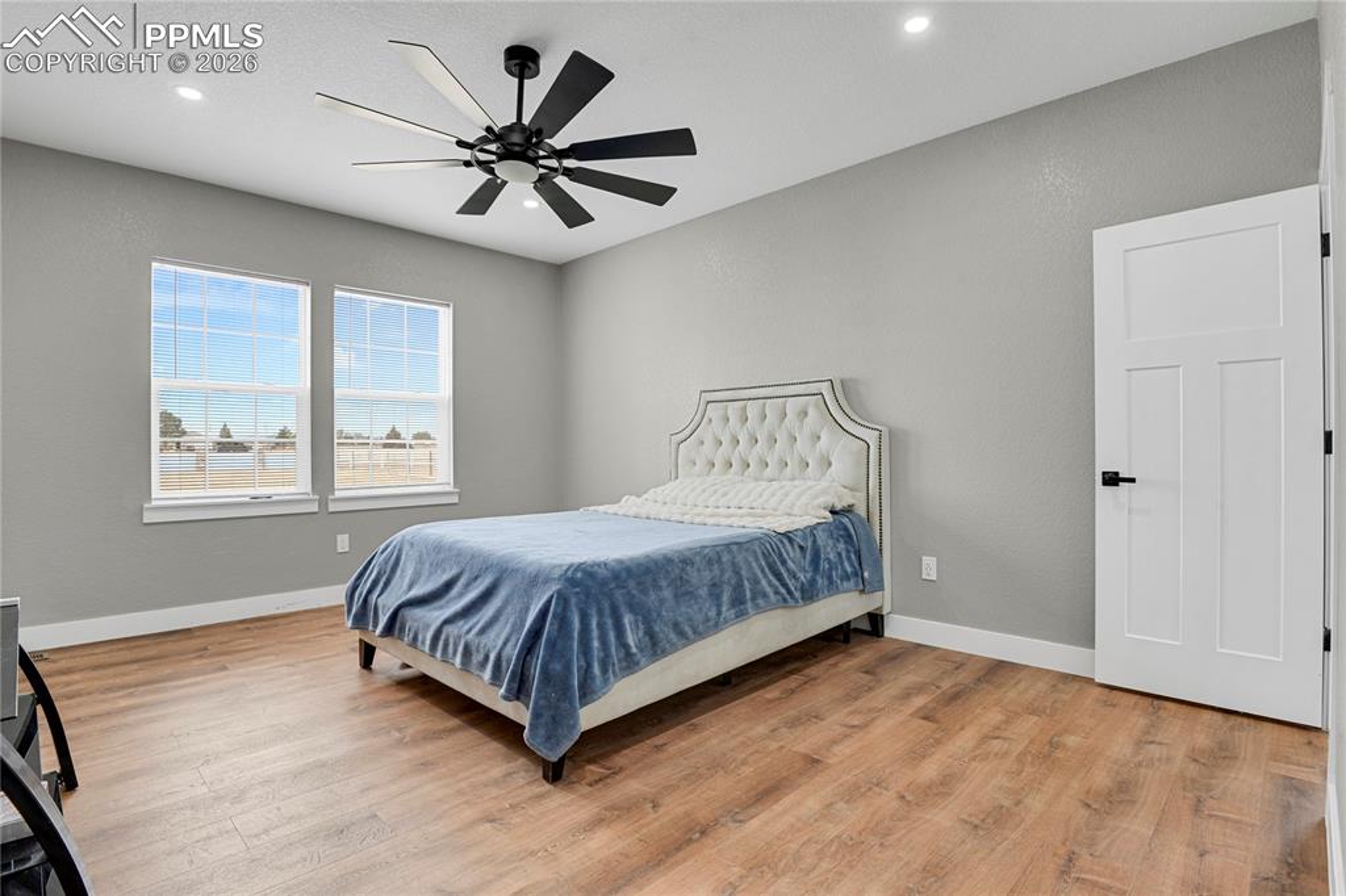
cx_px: 673
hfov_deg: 93.3
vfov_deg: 70.4
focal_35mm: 17
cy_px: 448
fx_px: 635
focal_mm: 17
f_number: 8
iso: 250
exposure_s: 1.6
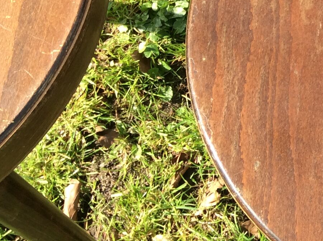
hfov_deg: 19.8
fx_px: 857
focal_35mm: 92
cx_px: 407
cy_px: 5
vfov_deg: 15.7
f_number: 2.4
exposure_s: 1/252
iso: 32
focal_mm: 3.3
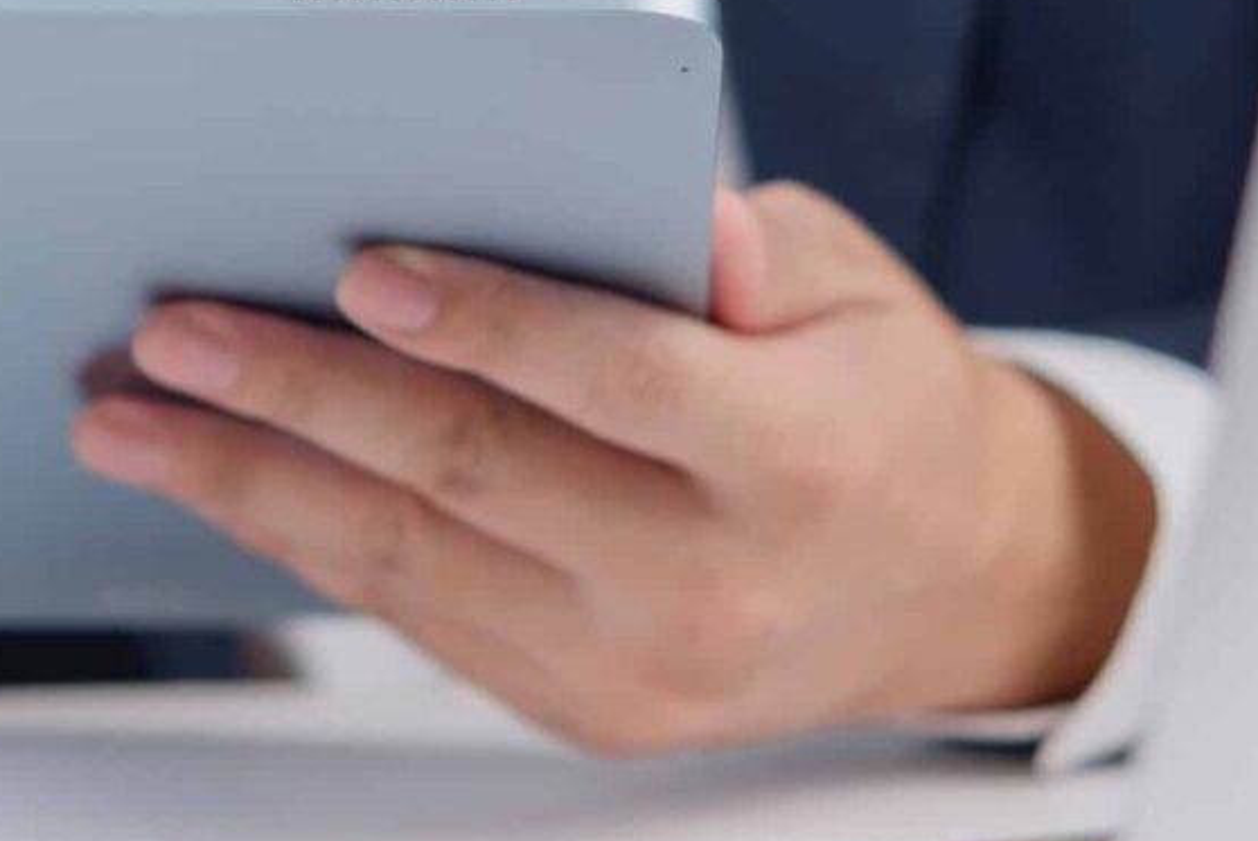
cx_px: 363
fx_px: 6015
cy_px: 160
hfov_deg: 11.9
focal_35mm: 172
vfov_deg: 8.0
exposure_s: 1/200
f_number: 2.8
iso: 125
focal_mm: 60
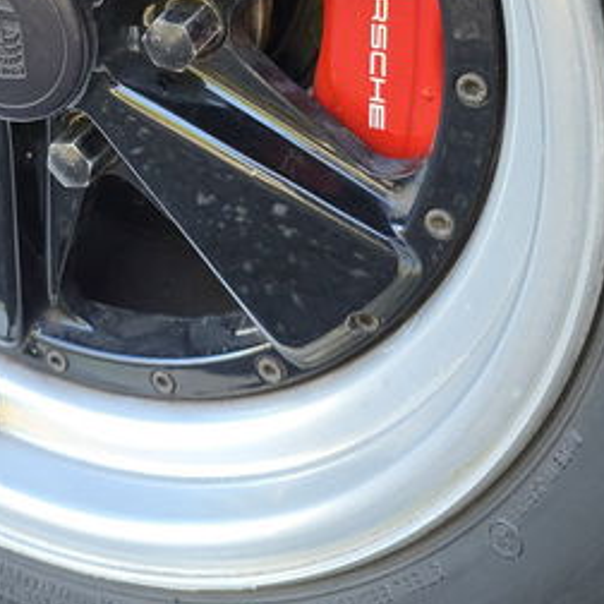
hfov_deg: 27.1
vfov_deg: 25.8
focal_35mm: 62
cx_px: 105
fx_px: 1224
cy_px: -48
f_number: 1.7
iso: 160
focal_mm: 6.3
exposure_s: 1/180
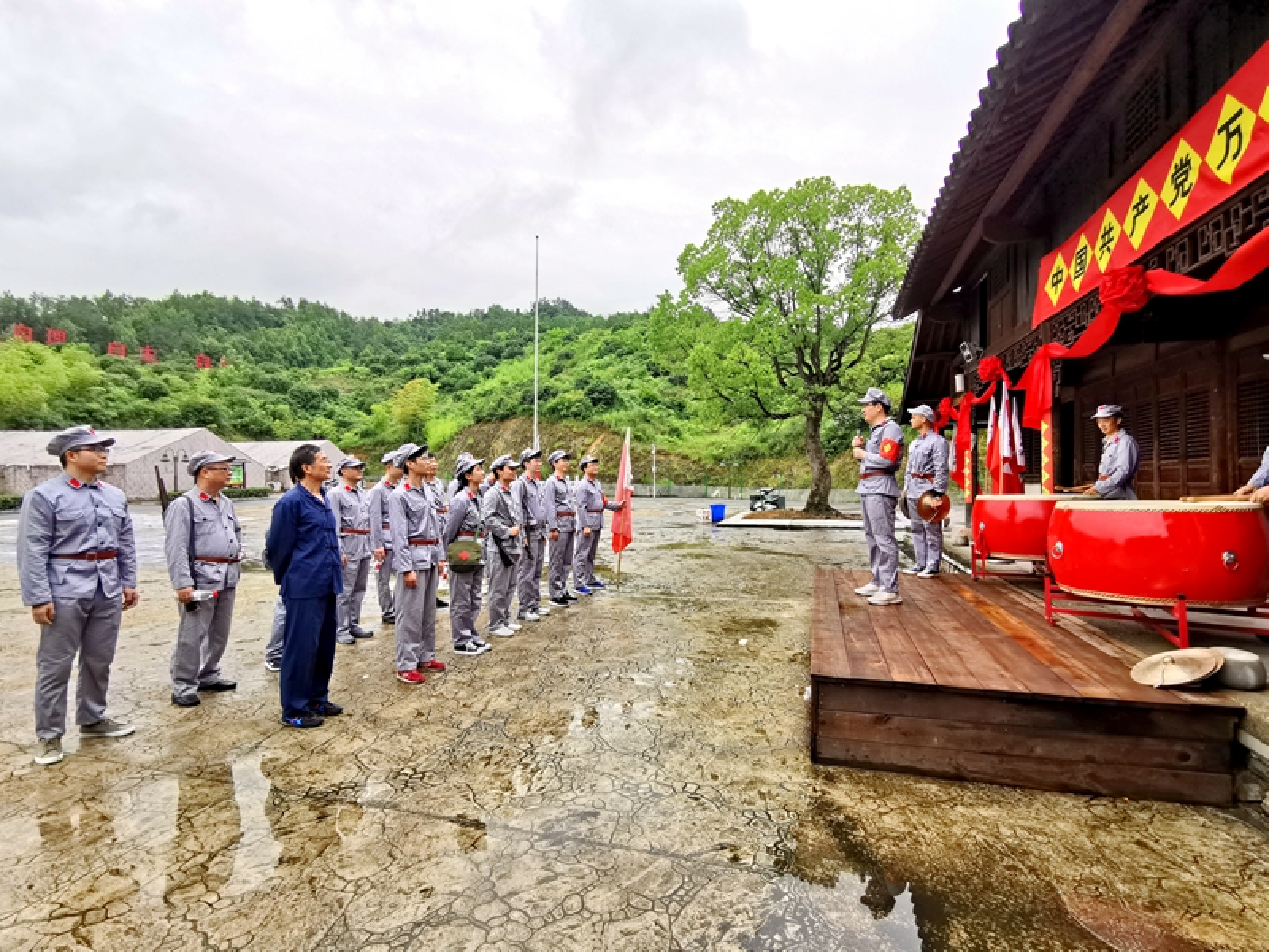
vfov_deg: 74.7
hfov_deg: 91.0
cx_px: 634
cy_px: 476
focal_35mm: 17
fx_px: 623
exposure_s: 1/653
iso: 50
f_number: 2.2
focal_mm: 2.35
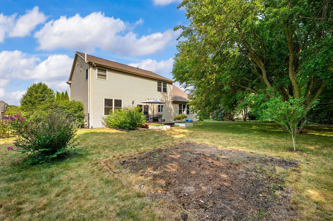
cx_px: 166
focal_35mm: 14
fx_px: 134
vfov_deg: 79.1
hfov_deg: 102.3
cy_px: 110
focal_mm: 14.5
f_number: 10
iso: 250
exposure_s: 1/13
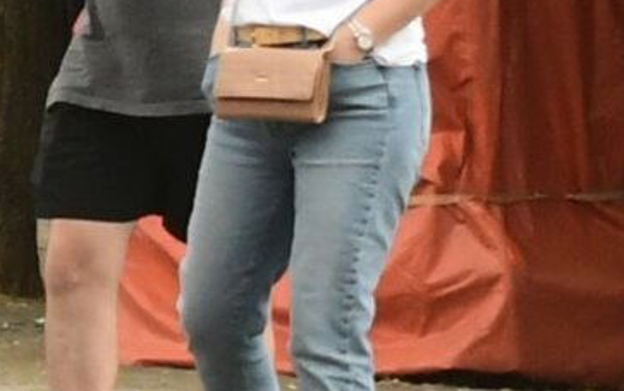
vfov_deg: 4.5
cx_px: -189
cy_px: 50
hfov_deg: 7.2
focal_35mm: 290
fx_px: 4933
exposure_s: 1/1250
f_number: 6.3
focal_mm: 55
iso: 1600
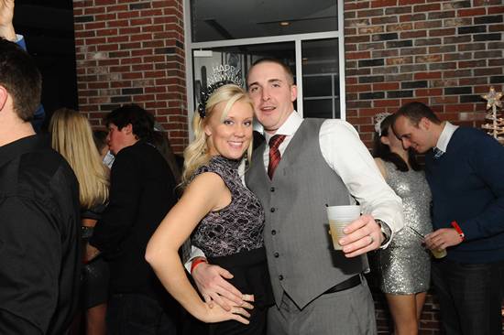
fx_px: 476
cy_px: 168
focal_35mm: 34
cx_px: 252
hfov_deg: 55.8
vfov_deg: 38.8
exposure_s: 1/250
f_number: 16
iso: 4500
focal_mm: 34
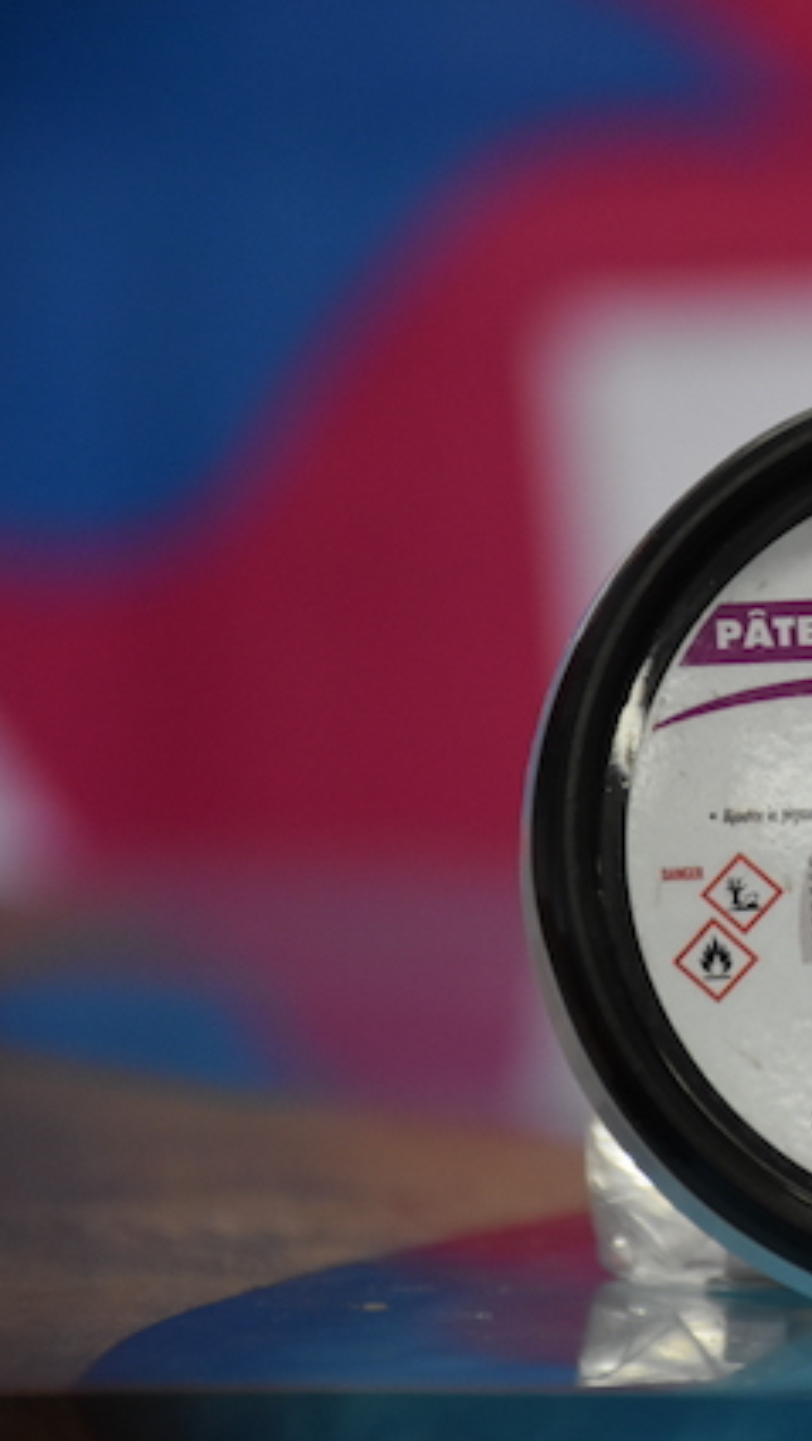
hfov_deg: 3.7
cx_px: 1006
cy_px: 719
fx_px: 12688
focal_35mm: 332
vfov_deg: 6.5
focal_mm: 140
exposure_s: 1/125
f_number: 5.6
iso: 1600
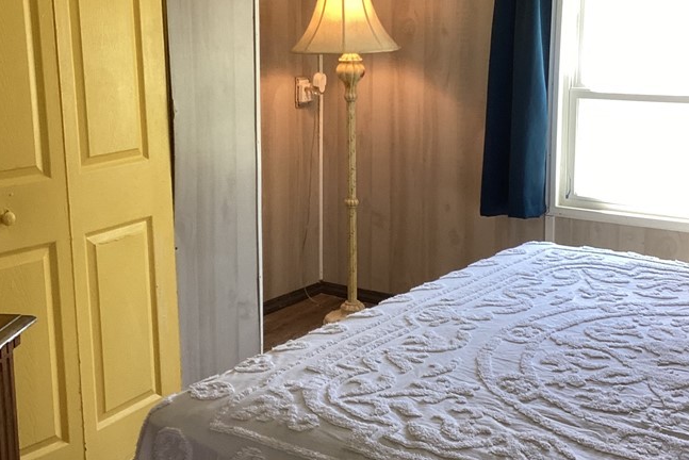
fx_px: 976
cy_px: 187
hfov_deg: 38.9
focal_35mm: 51
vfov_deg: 26.5
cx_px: 338
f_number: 2.4
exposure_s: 1/50
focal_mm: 3.3
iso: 64
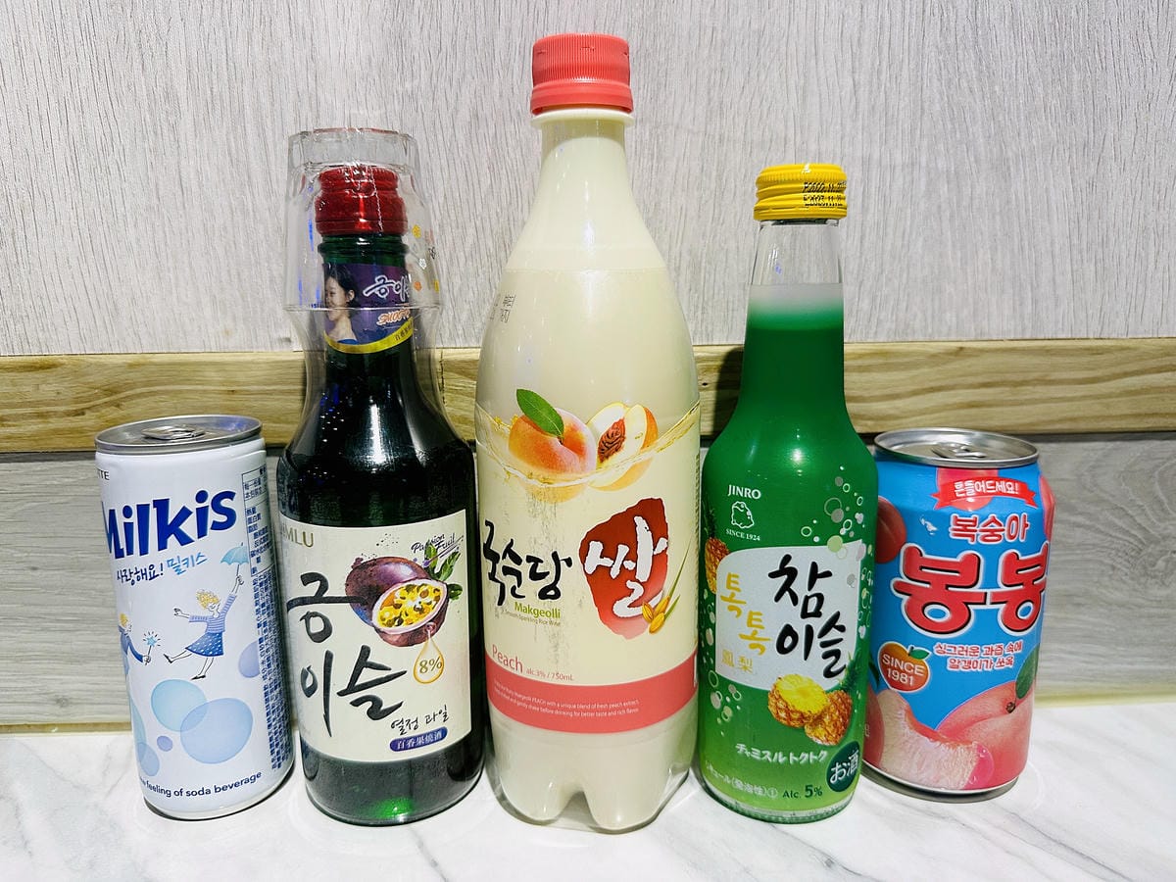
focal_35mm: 24
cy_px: 441
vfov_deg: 56.8
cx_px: 588
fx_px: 815
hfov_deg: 71.6
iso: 160
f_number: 1.78
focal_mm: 6.86
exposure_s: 1/120
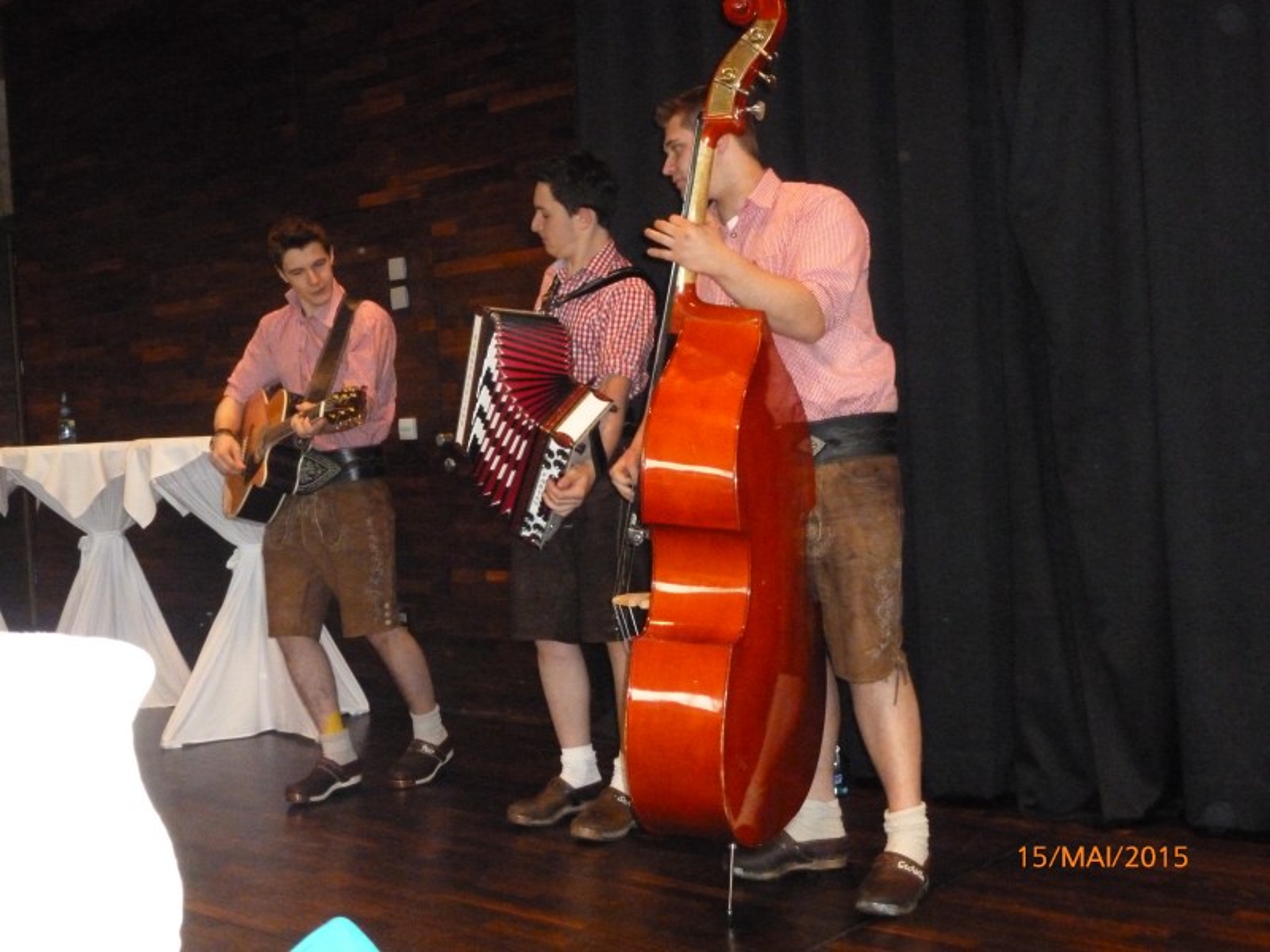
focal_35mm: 41
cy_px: 476
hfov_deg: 45.8
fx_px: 1504
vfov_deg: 35.1
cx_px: 635
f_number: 3.9
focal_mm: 7.4
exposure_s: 1/60
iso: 1000
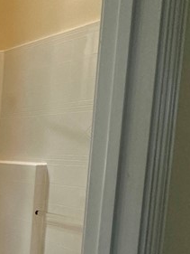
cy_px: 184
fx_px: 373
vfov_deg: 36.8
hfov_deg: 21.0
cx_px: -138
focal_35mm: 51
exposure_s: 1/60
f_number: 2.2
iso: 250
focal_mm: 2.22
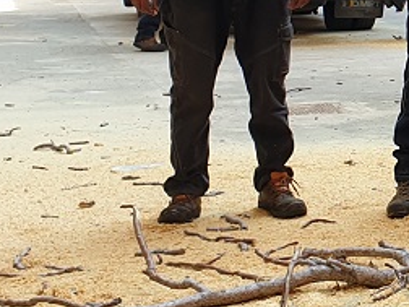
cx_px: 808
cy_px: -159
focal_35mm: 125
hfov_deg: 13.6
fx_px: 1477
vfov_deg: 11.4
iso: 50
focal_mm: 4.3
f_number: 2.4
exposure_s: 1/143
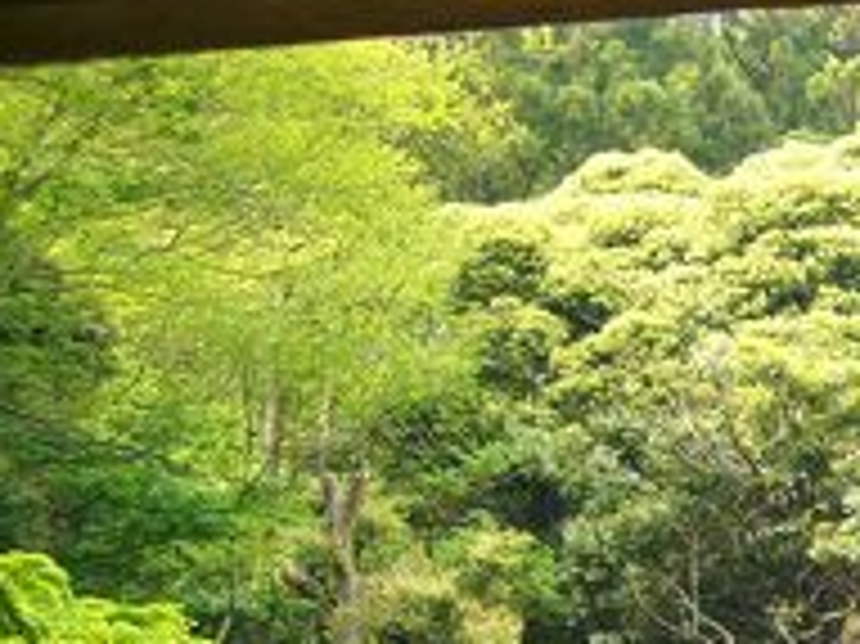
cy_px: 1065
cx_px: 1441
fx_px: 3203
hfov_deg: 13.9
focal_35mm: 129
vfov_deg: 10.9
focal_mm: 7.9
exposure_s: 1/160
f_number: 2.8
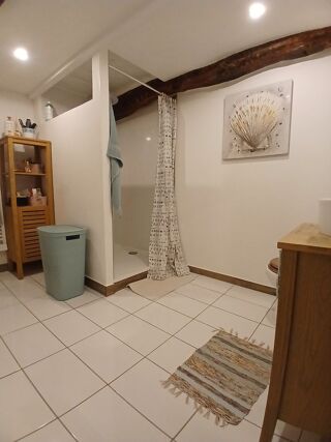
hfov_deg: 74.7
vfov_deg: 91.0
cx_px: 166
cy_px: 221
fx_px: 217
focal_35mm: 17
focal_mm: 1.4
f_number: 2.2
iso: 320
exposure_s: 1/24
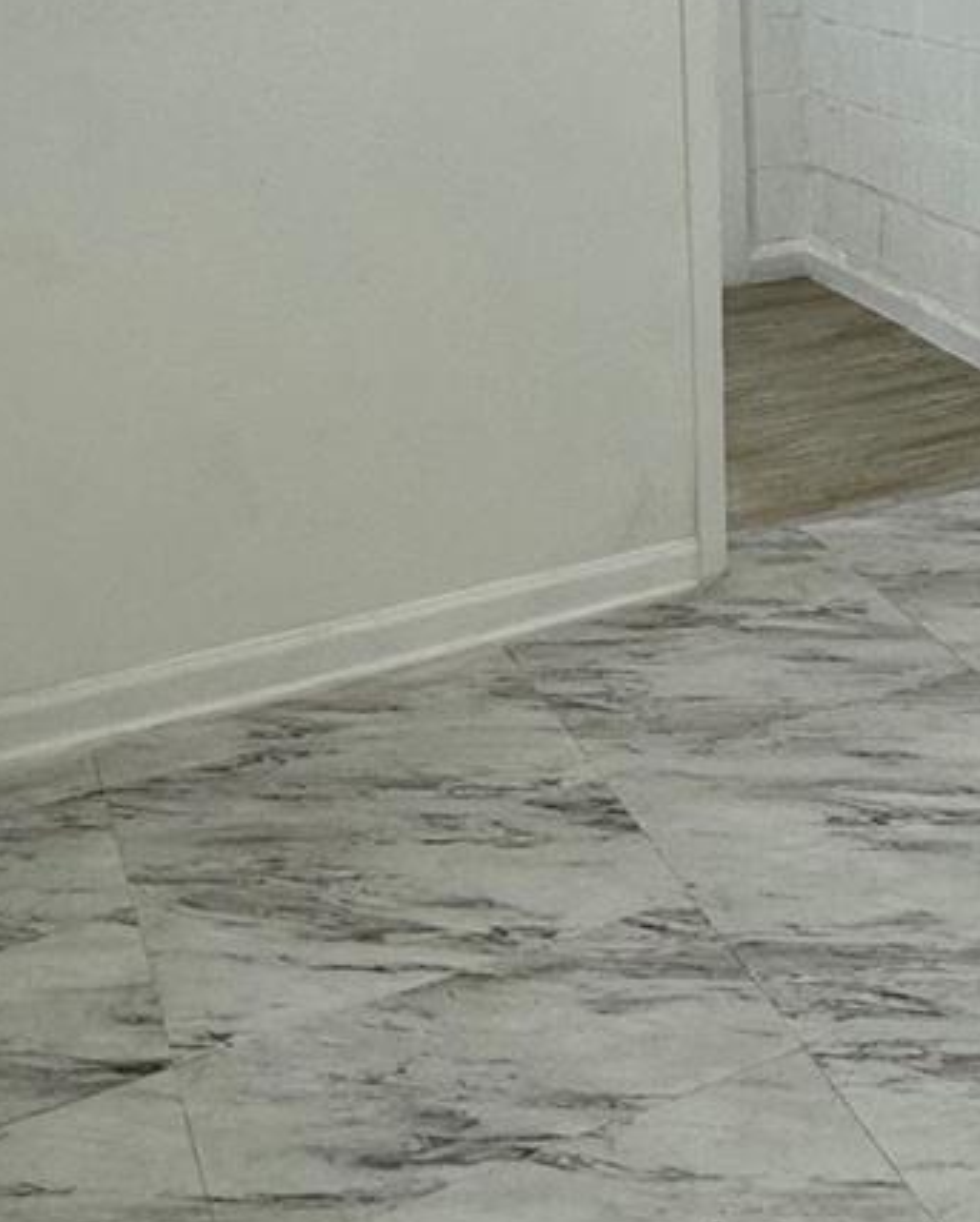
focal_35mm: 49
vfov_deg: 37.2
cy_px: 325
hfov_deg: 29.8
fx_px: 1775
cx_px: 854
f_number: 2.2
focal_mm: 2.22
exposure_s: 1/60
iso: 200
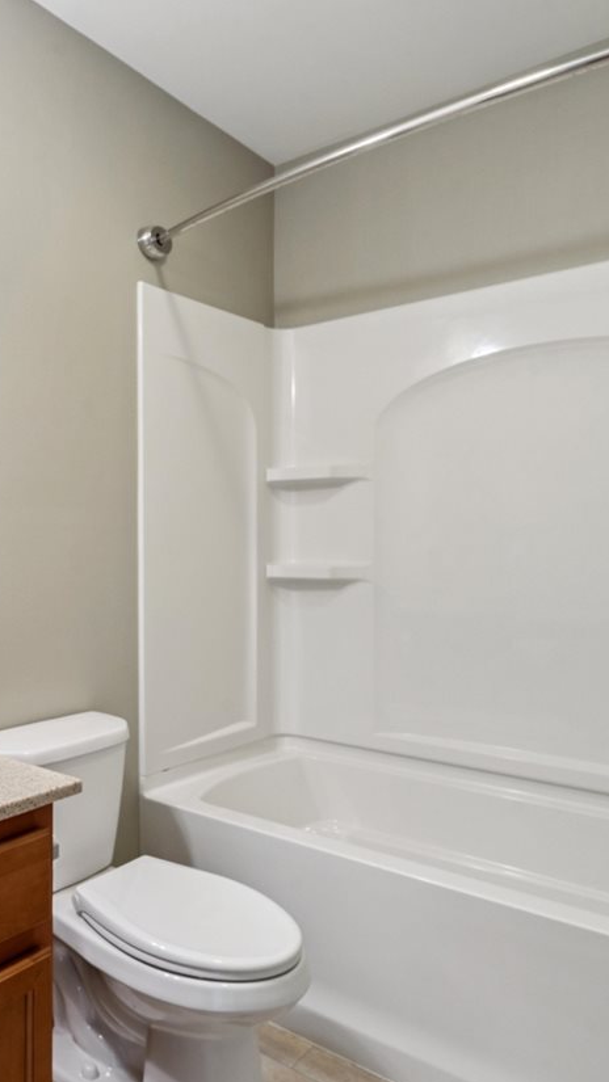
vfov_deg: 71.9
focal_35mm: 26
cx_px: -41
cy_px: 537
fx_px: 746
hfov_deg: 37.9
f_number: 10
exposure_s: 1/1.67
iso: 400
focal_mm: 16
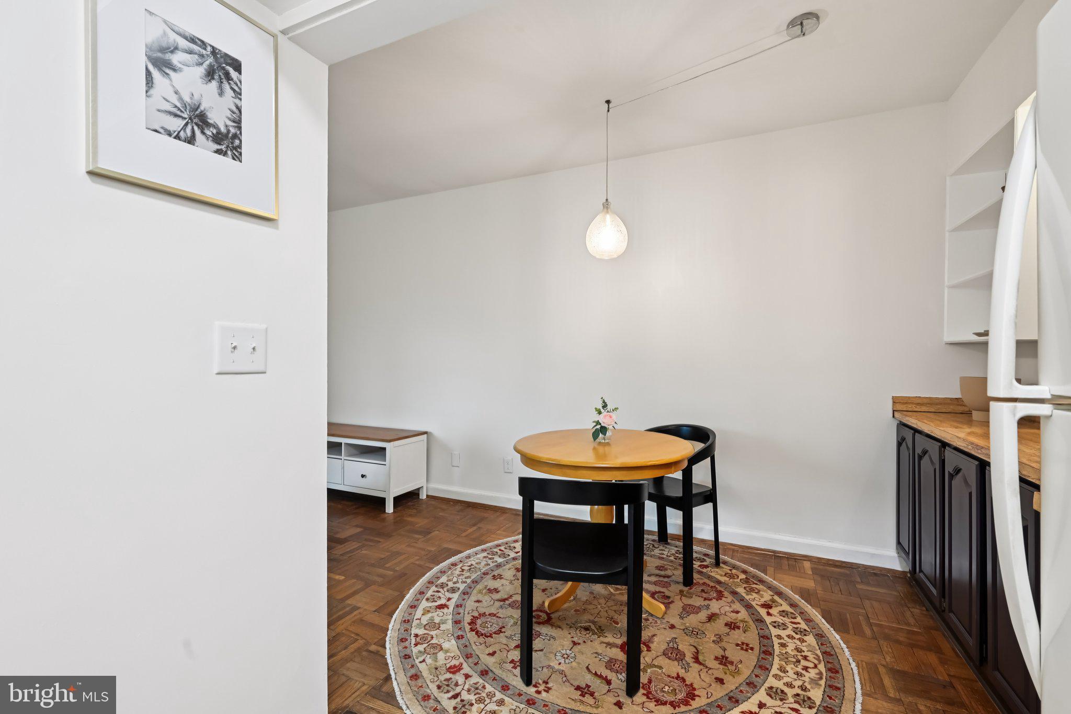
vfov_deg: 73.7
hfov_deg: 96.7
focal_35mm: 16
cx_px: 536
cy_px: 357
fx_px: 476
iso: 400
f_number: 8
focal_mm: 16
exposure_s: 1/8
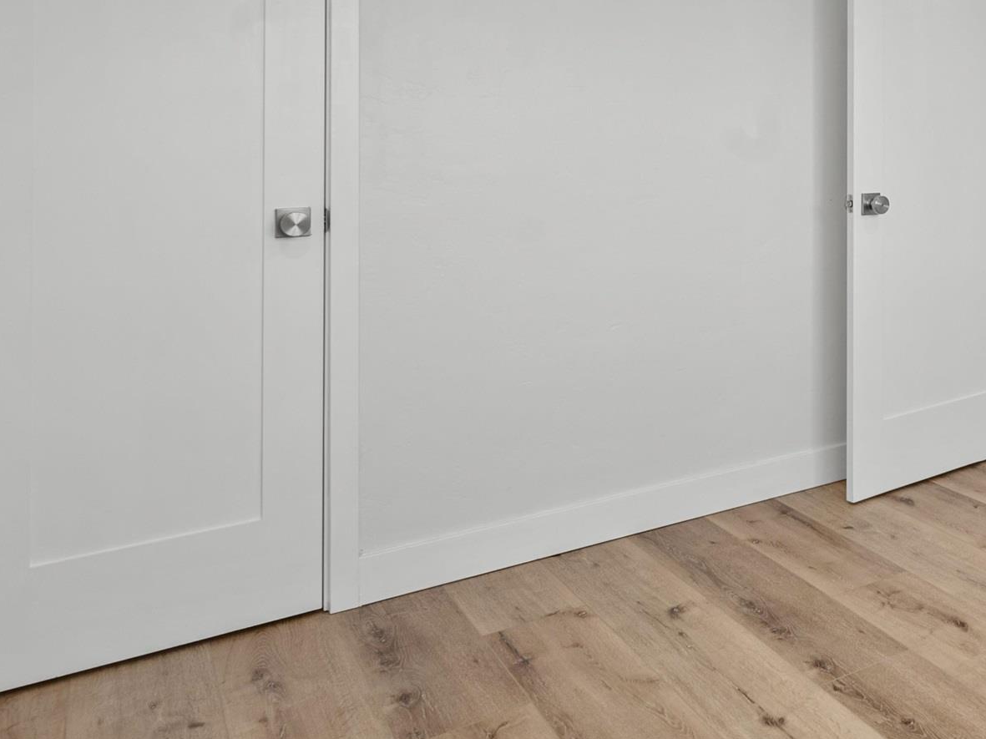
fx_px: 997
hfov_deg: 43.5
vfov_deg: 38.9
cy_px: 131
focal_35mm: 35
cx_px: 1027
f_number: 8
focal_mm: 14
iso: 100
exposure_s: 1/3
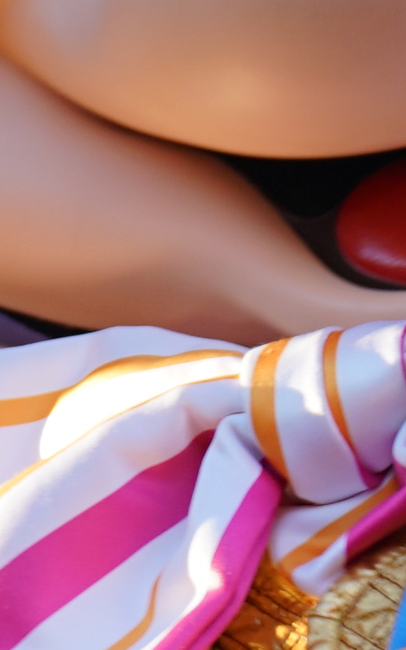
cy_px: 616
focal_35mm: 1235
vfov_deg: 1.7
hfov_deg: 1.1
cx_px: -496
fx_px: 21884
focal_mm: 122
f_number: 2.8
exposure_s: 1/250
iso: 100
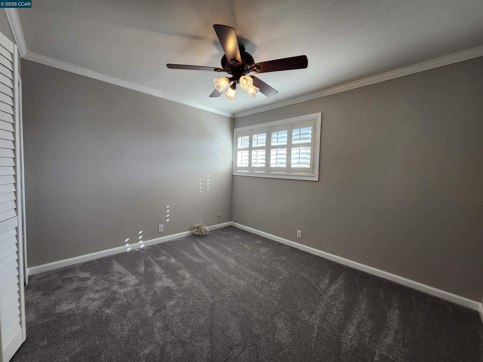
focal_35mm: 13
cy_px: 181
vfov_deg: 89.9
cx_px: 242
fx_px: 181
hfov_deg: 106.2
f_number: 2.2
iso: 100
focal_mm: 1.74
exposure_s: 1/60
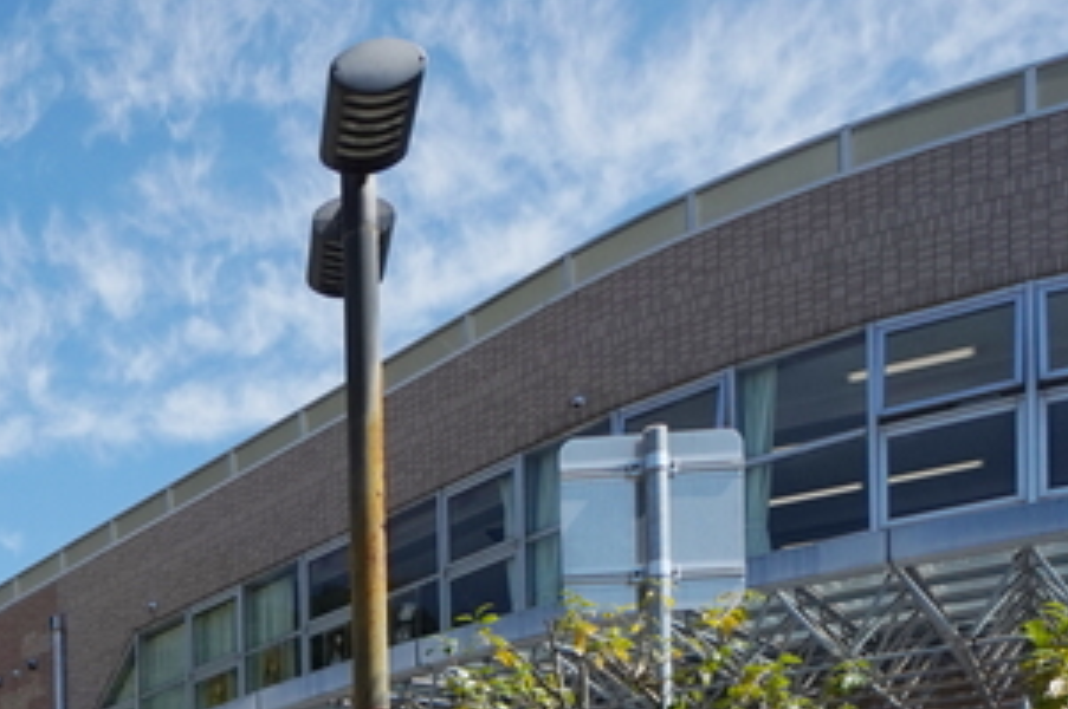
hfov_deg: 32.9
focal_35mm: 54
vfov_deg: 19.7
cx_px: -67
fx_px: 1600
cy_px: 1216
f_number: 11
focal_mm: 10
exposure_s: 1/200
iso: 100
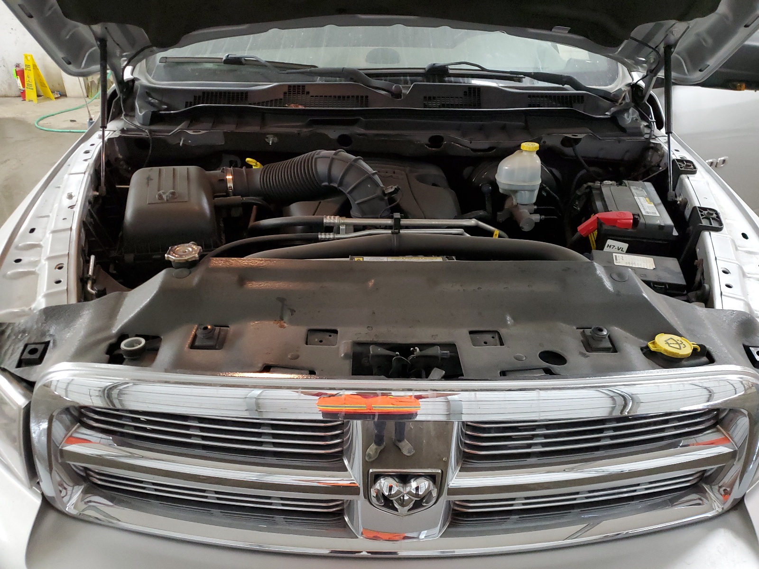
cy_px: 284
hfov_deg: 67.3
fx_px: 570
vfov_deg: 53.1
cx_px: 380
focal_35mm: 26
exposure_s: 1/40
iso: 315
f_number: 1.5
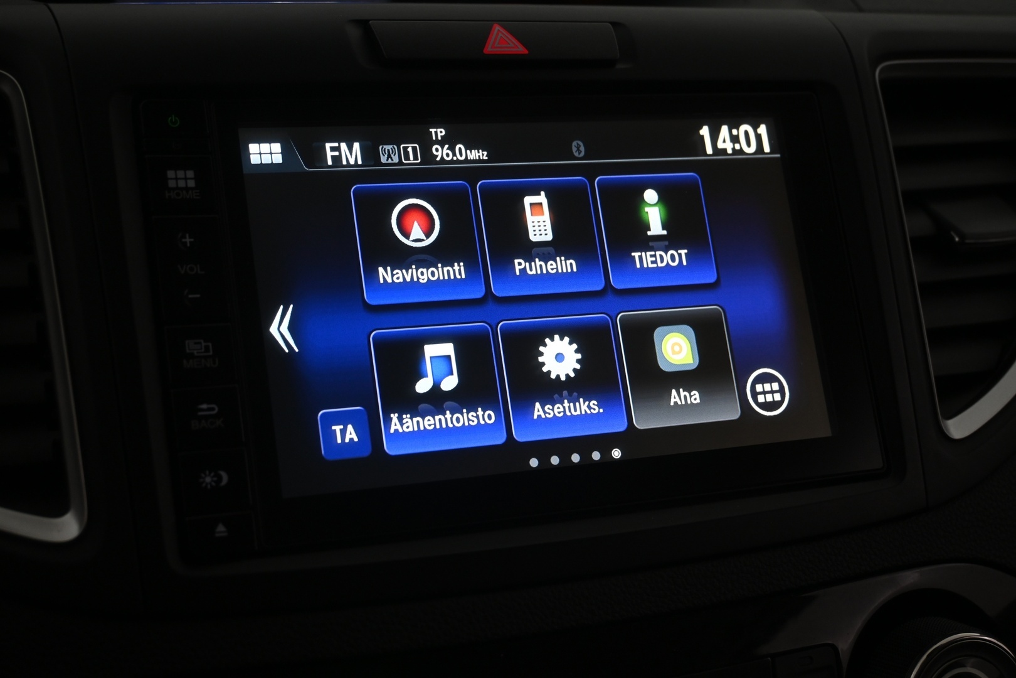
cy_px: 339
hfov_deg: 40.0
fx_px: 1397
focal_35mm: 50
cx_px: 508
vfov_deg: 27.3
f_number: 5
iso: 640
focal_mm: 33
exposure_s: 1/50
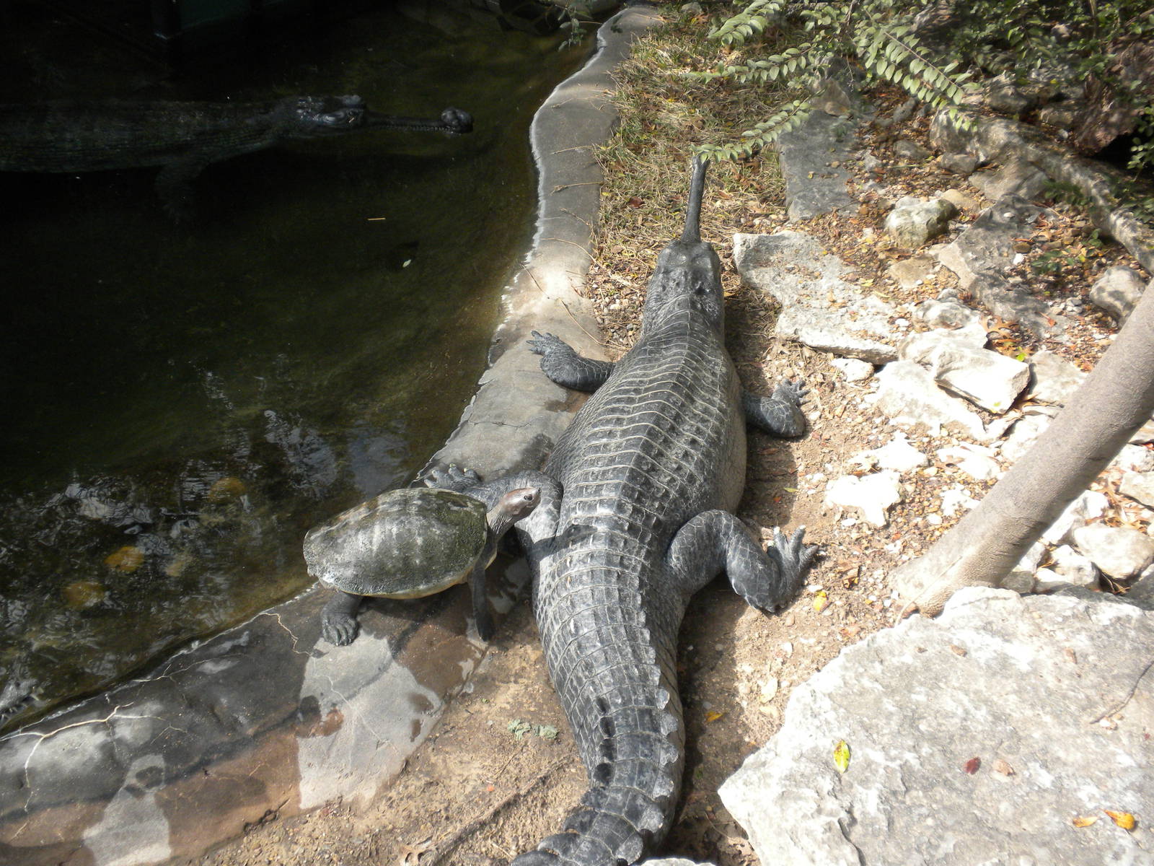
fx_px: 1233
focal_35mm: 37
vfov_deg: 38.7
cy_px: 433
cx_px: 577
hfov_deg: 50.1
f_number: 3.5
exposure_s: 1/511
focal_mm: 6.6
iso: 159
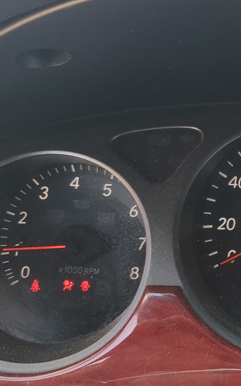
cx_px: 275
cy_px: 207
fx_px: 536
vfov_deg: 39.6
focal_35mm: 51
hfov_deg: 23.5
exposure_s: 1/120
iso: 53
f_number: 1.5
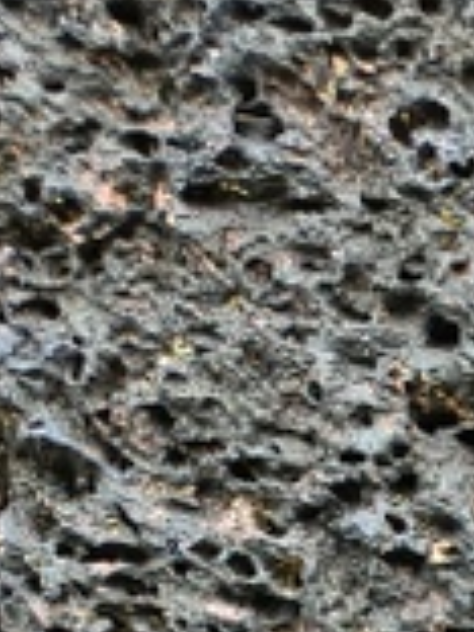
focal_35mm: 154
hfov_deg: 8.3
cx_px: 1369
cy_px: 1880
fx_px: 2812
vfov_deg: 9.8
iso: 131
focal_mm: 5.56
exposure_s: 1/100
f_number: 1.8
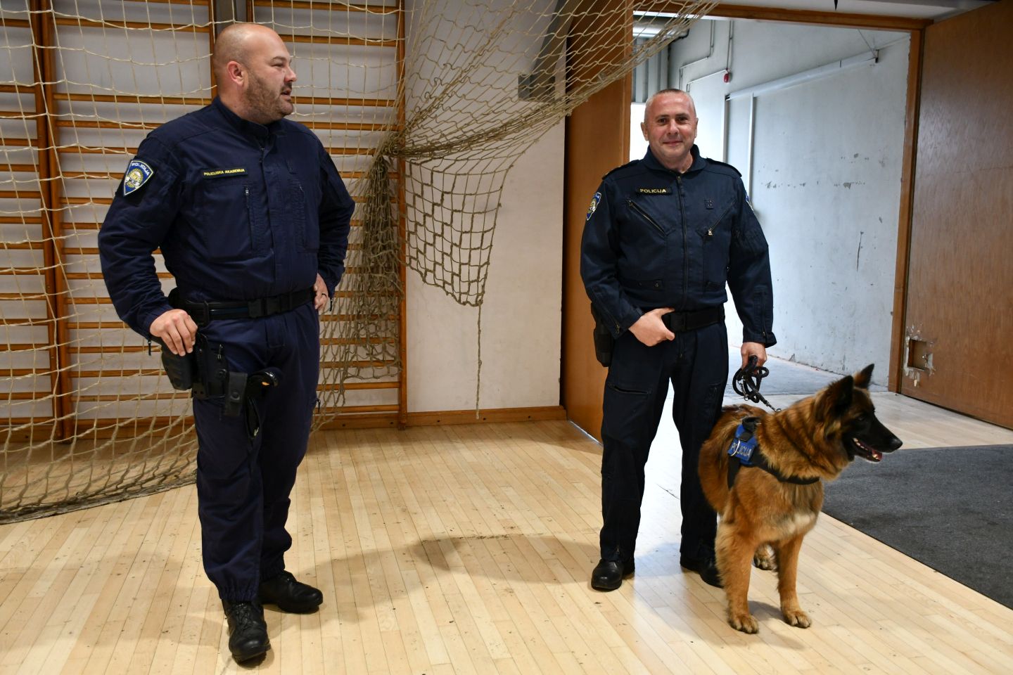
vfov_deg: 40.0
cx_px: 506
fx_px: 929
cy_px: 338
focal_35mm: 33
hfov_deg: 57.2
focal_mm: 22
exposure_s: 1/125
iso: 1250
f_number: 3.5
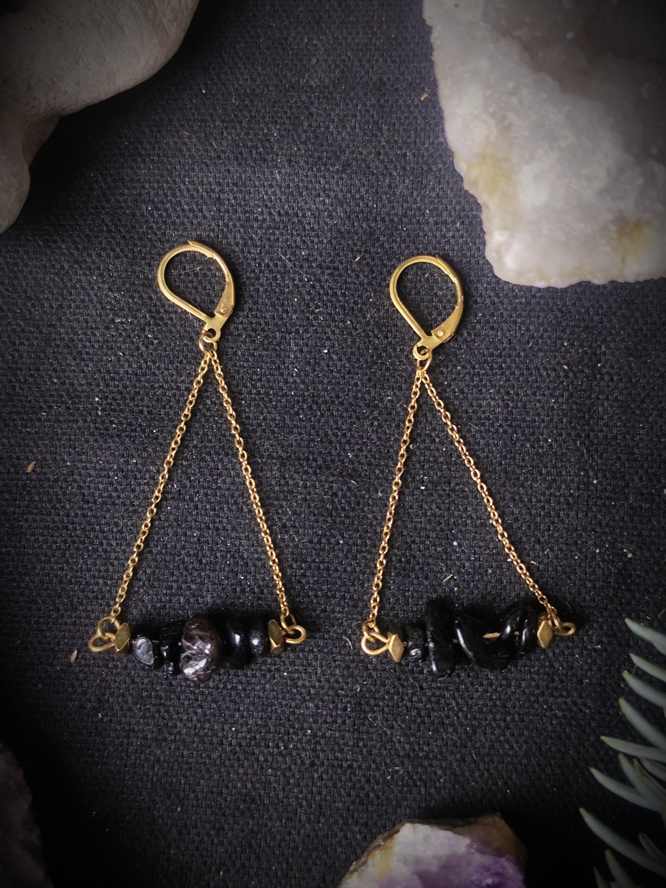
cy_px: 444
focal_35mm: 46
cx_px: 333
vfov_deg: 41.2
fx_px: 1180
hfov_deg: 31.5
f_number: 1.65
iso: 125
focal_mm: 6.19
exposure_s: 1/25
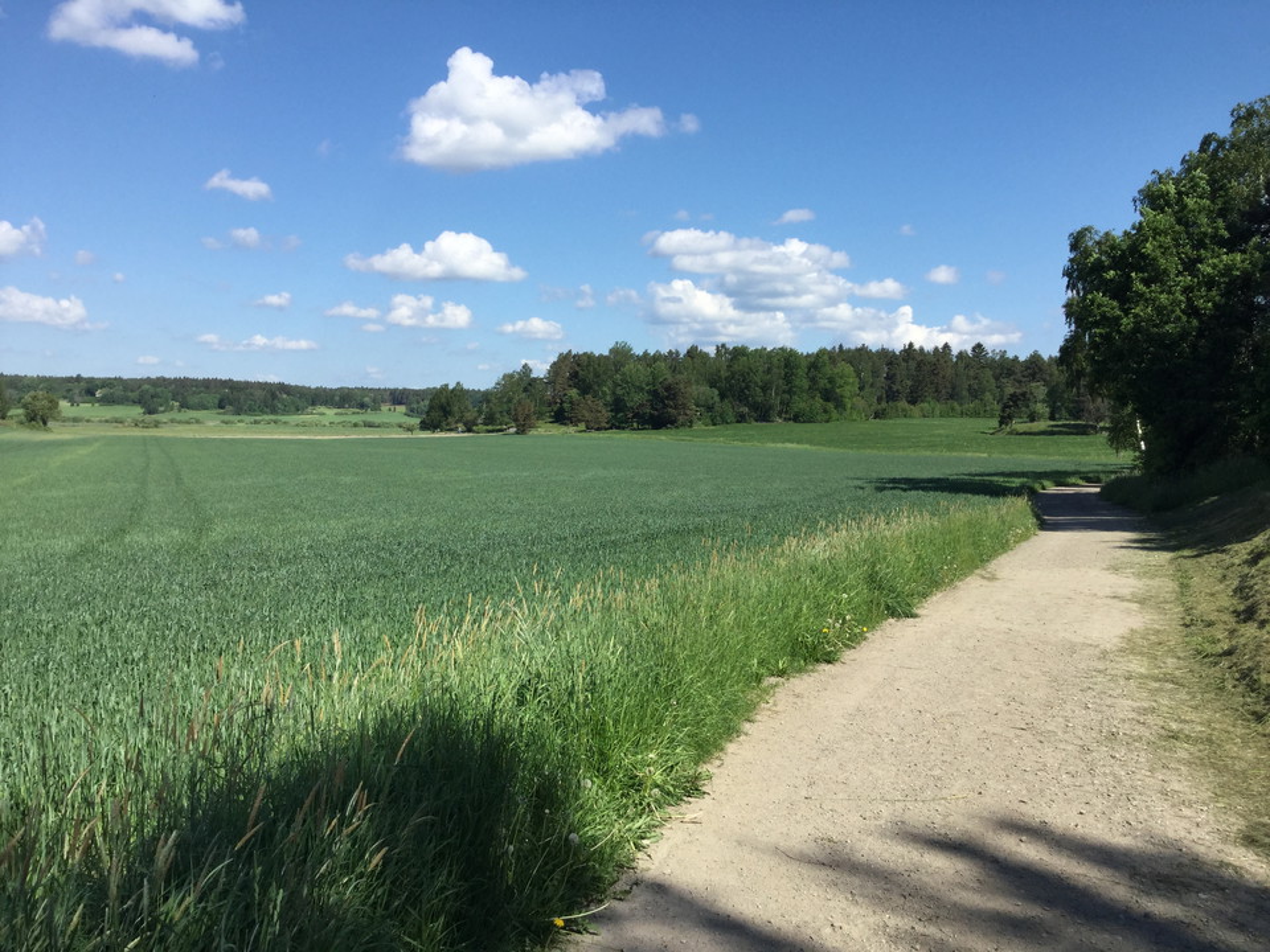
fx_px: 1137
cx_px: 635
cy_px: 476
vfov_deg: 45.4
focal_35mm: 31
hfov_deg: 58.4
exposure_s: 1/1294
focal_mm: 3.3
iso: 25
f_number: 2.4
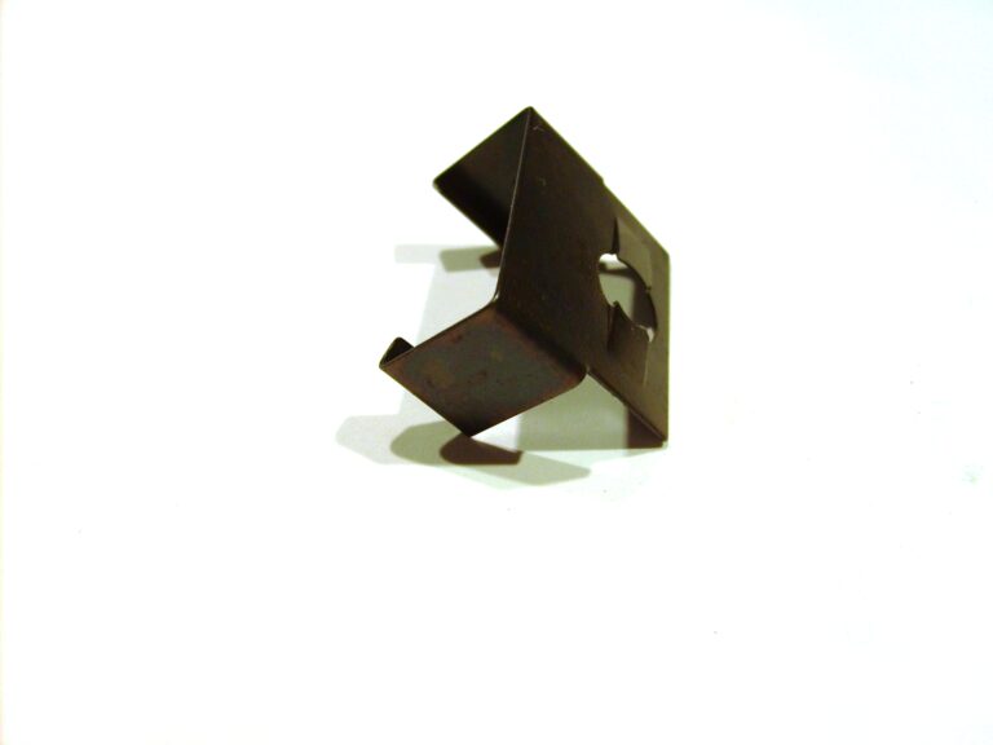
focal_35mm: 35
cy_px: 372
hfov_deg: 52.6
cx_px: 496
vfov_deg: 40.7
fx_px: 1004
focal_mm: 5.8
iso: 50
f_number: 2.8
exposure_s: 1/180
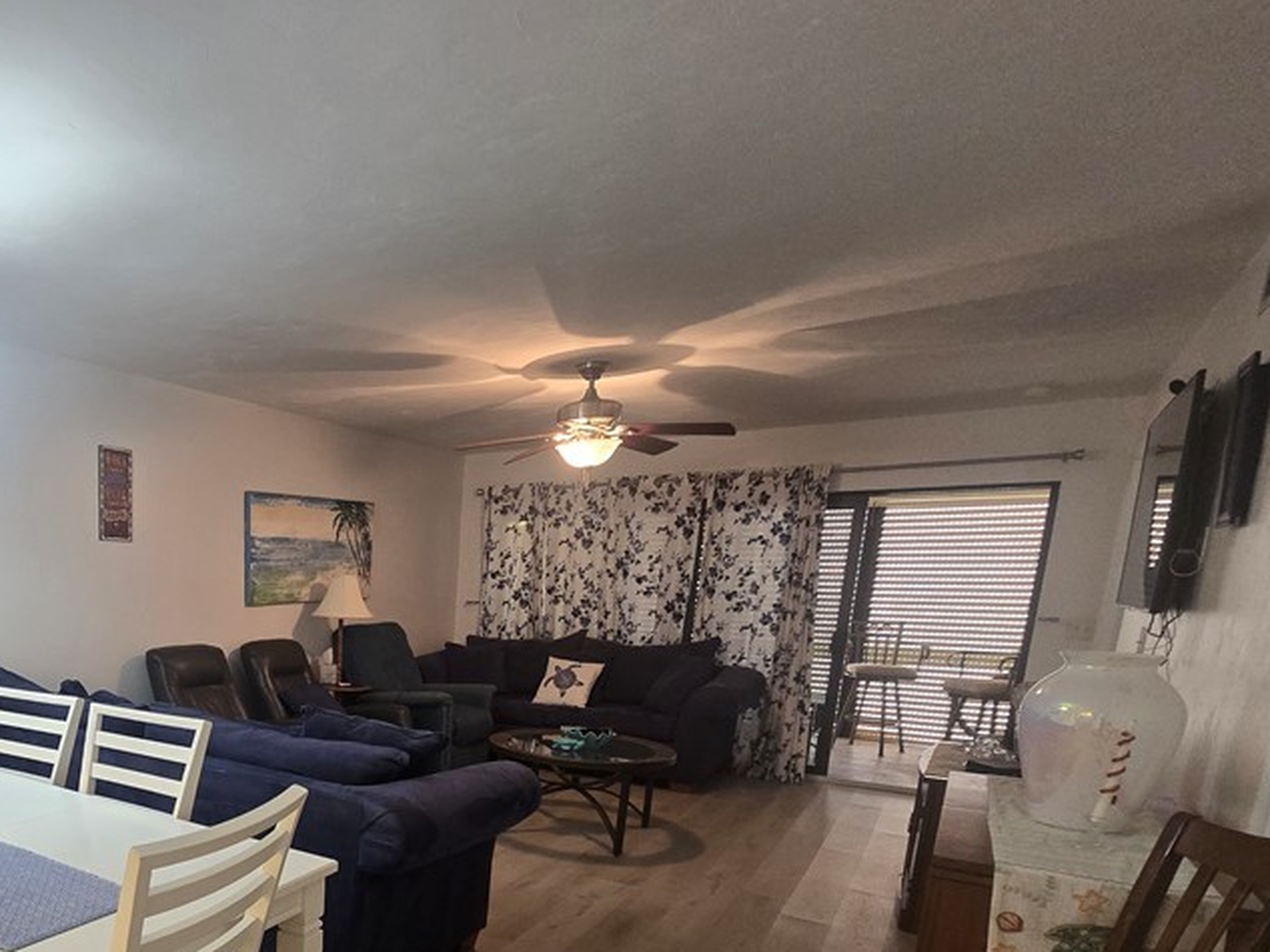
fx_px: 770
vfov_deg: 59.4
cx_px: 260
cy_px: 736
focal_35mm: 21
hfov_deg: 71.3
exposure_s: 1/60
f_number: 2.2
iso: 250
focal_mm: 2.2
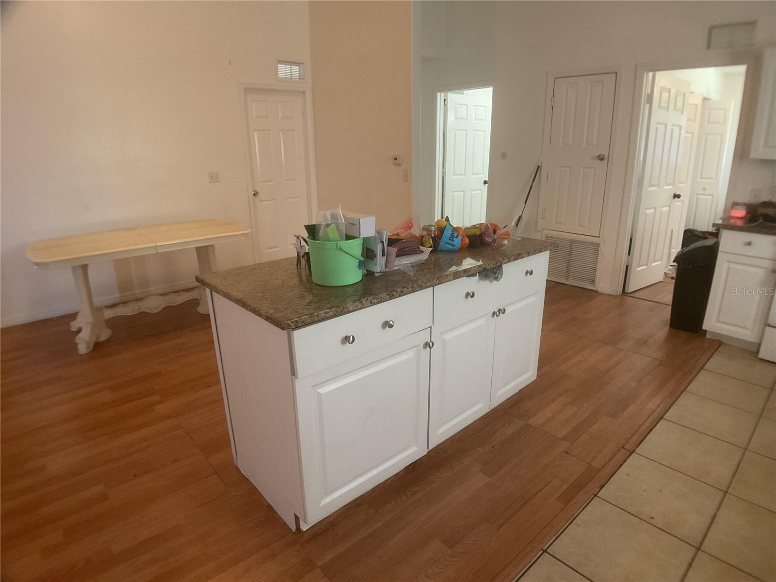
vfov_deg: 48.2
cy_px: 291
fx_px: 650
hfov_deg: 61.7
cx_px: 388
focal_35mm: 29
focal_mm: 3
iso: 200
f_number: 1.8
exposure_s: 1/50
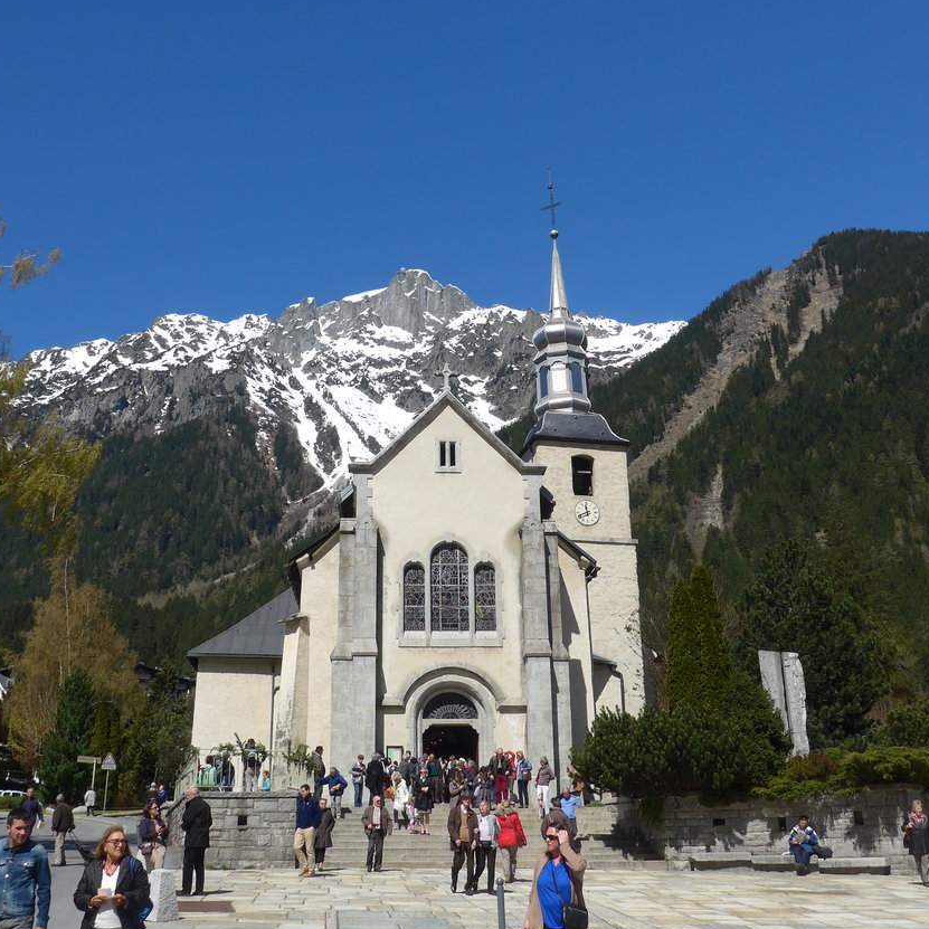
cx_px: 406
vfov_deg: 44.9
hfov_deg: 44.8
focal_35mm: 37
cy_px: 435
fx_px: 1123
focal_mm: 6
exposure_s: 1/1600
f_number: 3.2
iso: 80
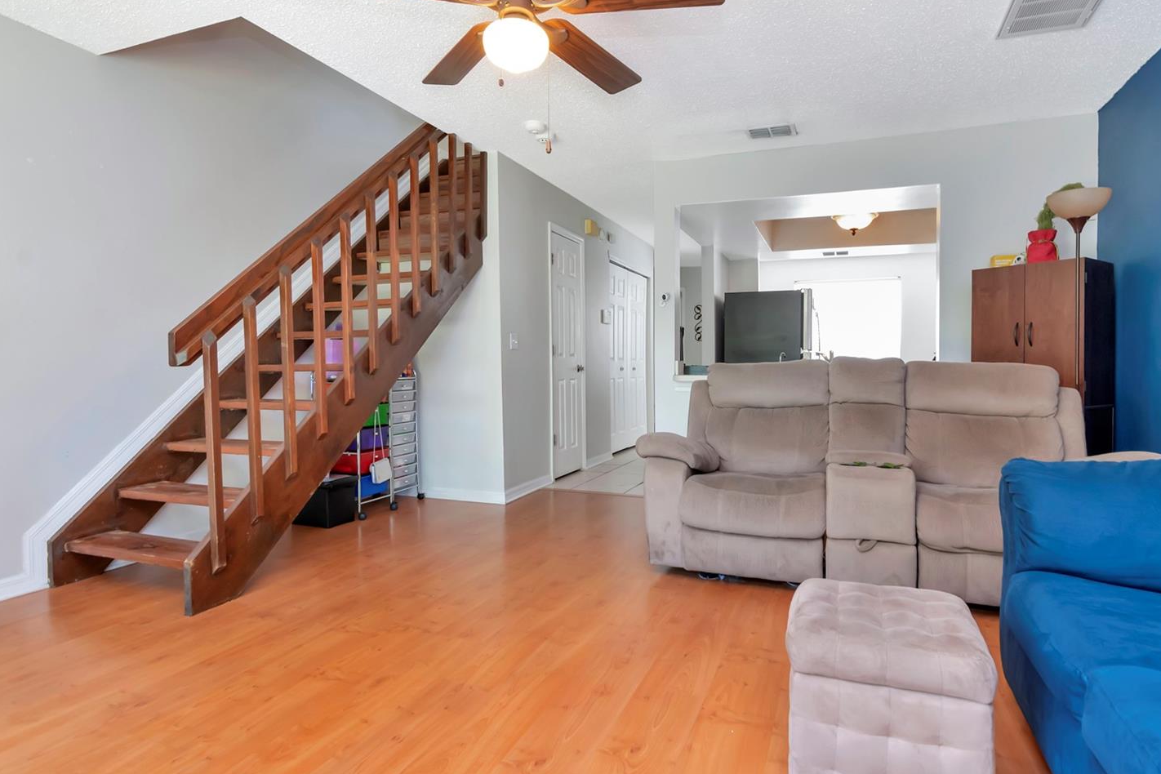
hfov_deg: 88.2
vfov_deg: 65.7
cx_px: 585
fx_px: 599
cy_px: 362
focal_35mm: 19
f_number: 9
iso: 800
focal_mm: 11
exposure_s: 1/8
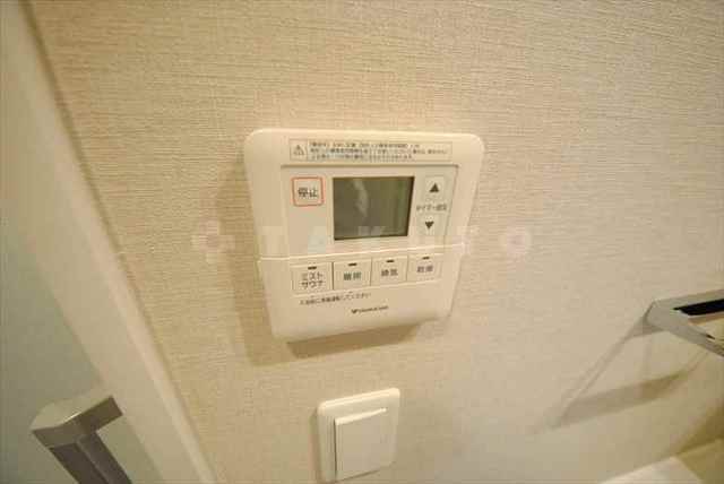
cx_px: 362
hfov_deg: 112.6
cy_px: 242
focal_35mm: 12
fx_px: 242
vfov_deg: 90.1
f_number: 4.5
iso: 1000
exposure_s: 1/30
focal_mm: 8
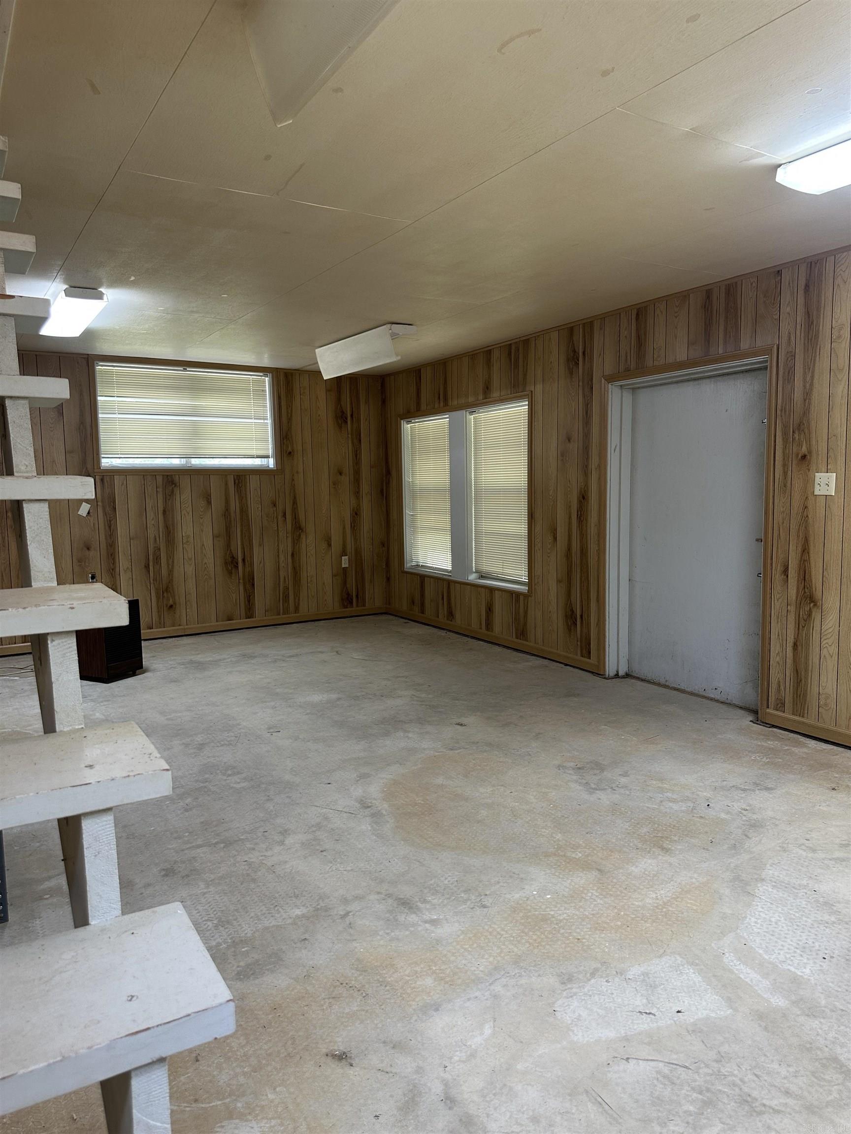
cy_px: 567
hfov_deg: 56.8
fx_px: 787
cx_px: 426
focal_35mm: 24
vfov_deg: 71.6
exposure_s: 1/60
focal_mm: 6.86
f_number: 1.78
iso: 125
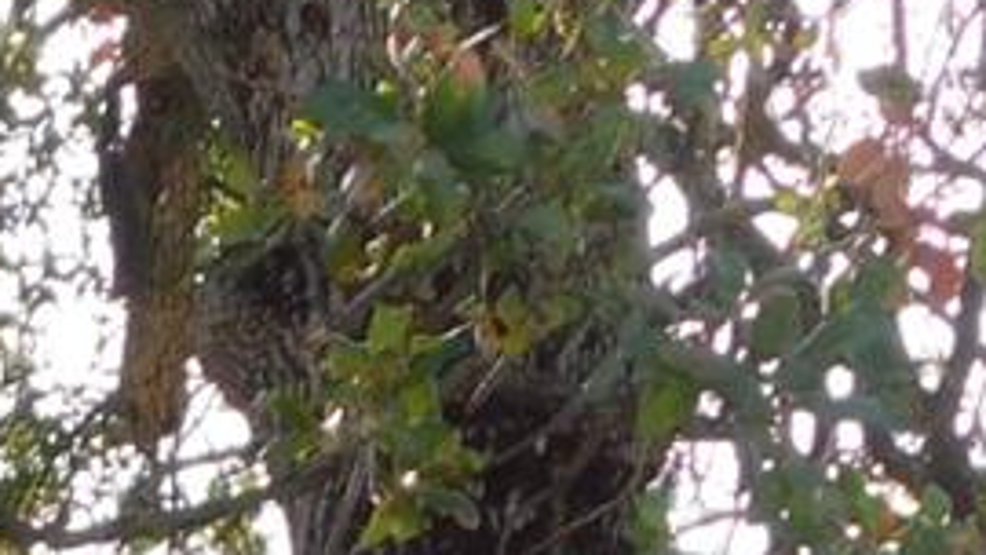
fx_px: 6328
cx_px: -1026
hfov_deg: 8.4
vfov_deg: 4.9
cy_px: 1471
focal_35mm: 242
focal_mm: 7.1
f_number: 3.6
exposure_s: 1/320
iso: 125
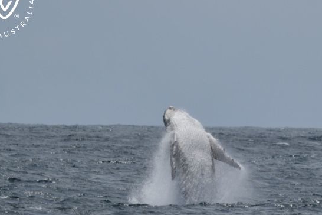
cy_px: 118
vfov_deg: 2.8
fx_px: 4454
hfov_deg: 4.1
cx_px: 194
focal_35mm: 498
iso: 450
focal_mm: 340
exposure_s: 1/8000
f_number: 6
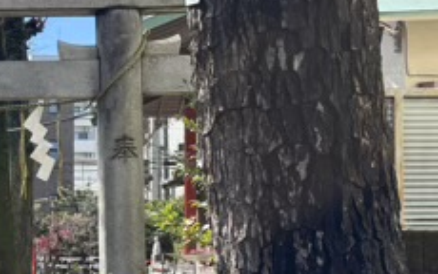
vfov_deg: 15.3
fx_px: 1003
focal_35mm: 84
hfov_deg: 22.7
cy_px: 273
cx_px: -82
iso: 50
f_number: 1.6
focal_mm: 5.96
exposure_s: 1/1164
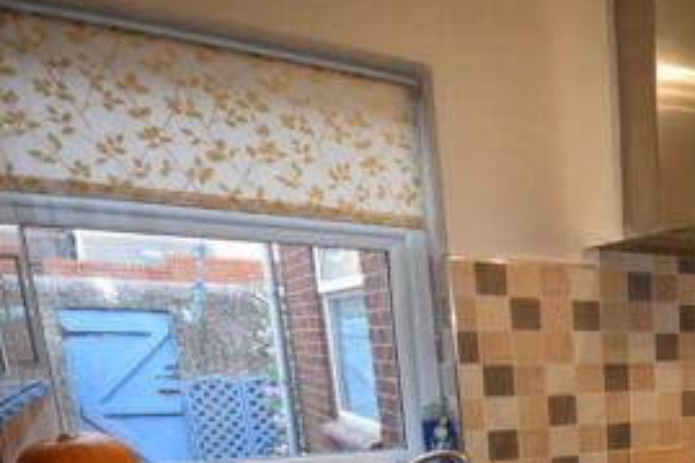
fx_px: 776
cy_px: 526
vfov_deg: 29.5
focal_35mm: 40
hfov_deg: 38.7
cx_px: 784
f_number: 4.2
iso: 800
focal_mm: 11
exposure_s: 1/80
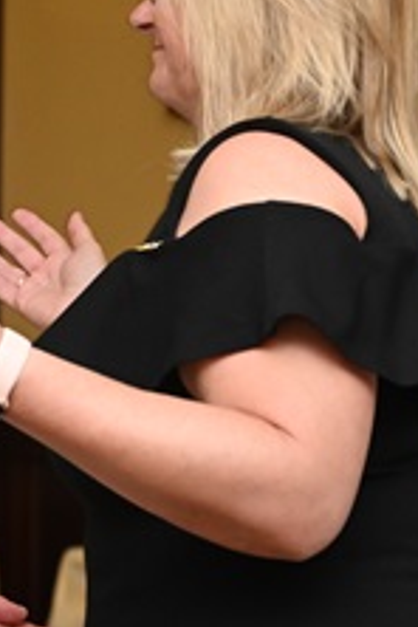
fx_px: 2978
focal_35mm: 171
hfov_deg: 8.0
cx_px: -48
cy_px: 186
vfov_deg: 12.0
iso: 3200
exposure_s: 1/125
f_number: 4.5
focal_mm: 60
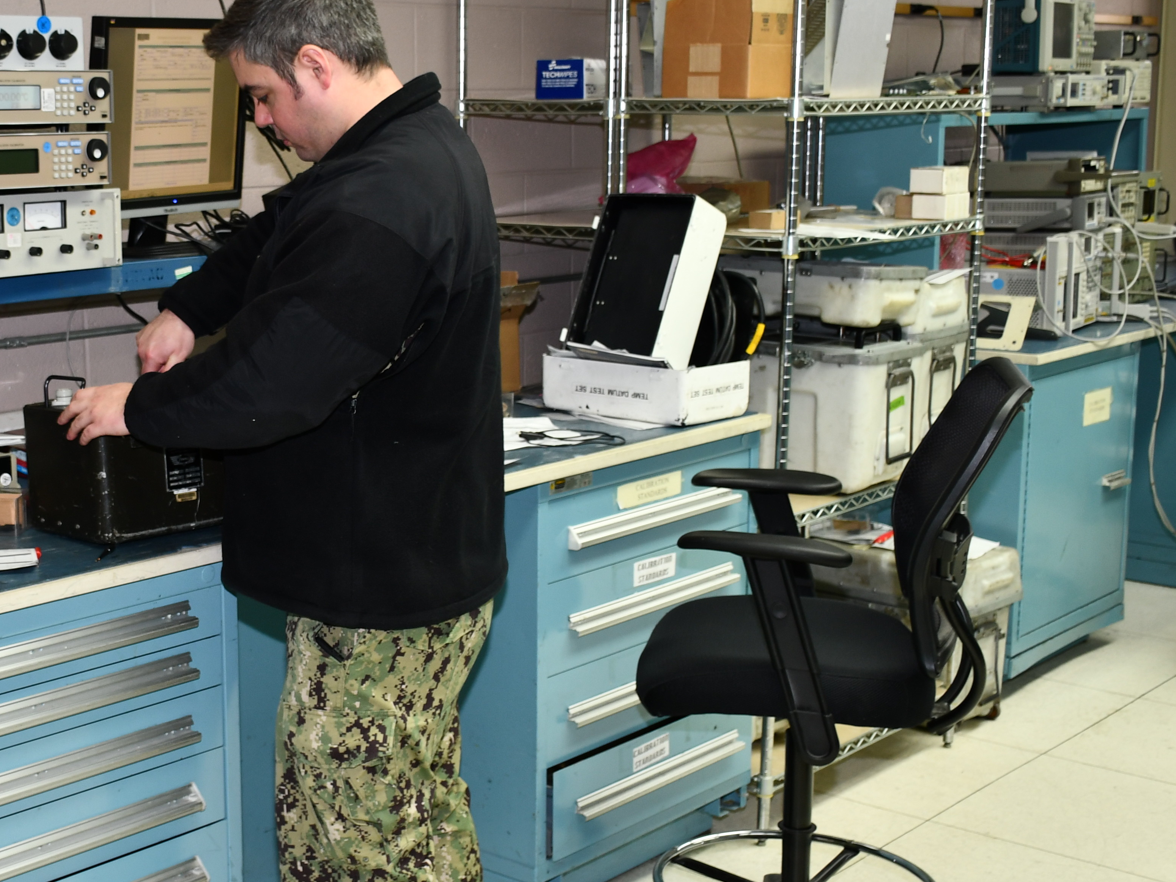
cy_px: 423
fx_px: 1937
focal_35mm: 57
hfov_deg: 32.9
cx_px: 239
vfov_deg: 25.7
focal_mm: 22
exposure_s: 1/60
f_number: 4
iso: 220
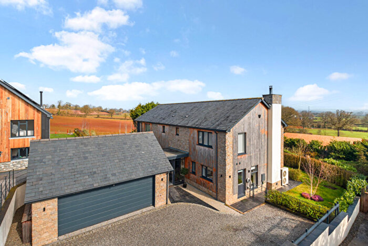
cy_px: 123
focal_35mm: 16
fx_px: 169
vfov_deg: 72.1
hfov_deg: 95.0
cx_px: 184
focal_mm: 11
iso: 110
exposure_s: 1/250
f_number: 8
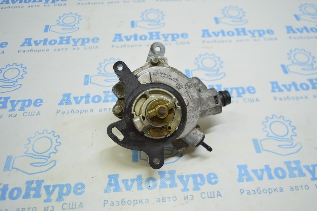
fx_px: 264
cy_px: 106
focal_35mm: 30
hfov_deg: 62.0
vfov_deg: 43.5
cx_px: 158
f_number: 3.8
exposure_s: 1/60
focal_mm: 20
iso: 400
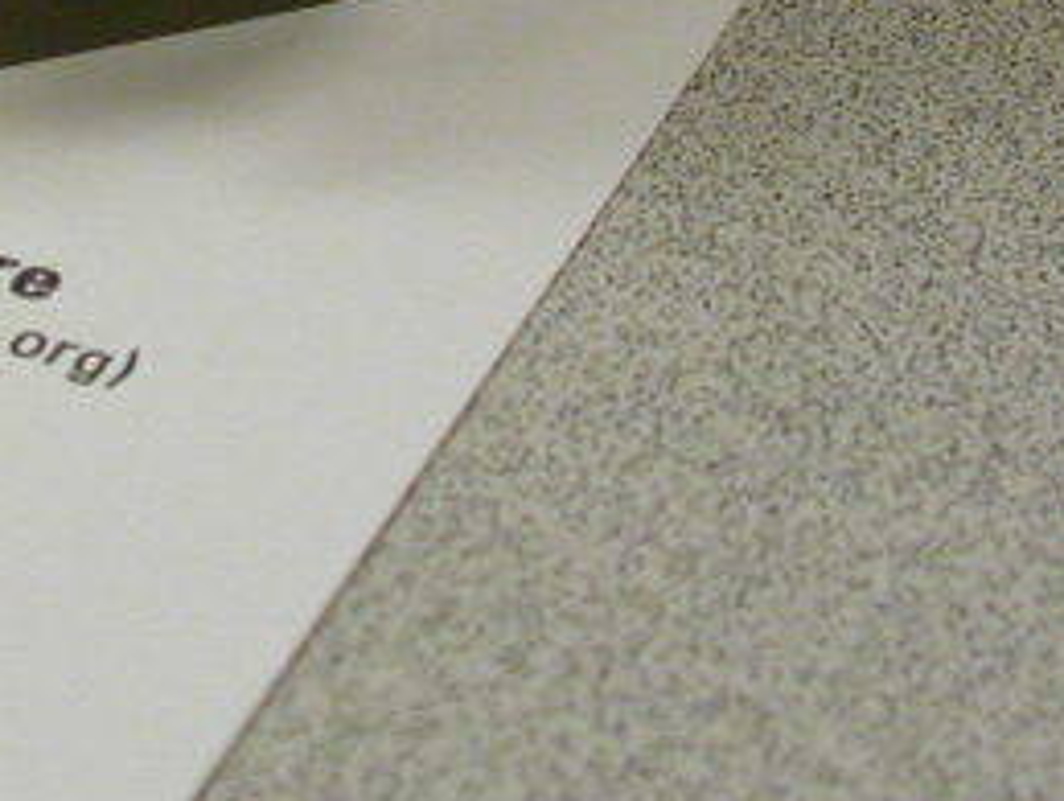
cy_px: -312
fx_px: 4617
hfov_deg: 12.9
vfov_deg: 9.7
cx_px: -136
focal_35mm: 150
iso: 100
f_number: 2.6
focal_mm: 7.85
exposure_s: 1/13.5
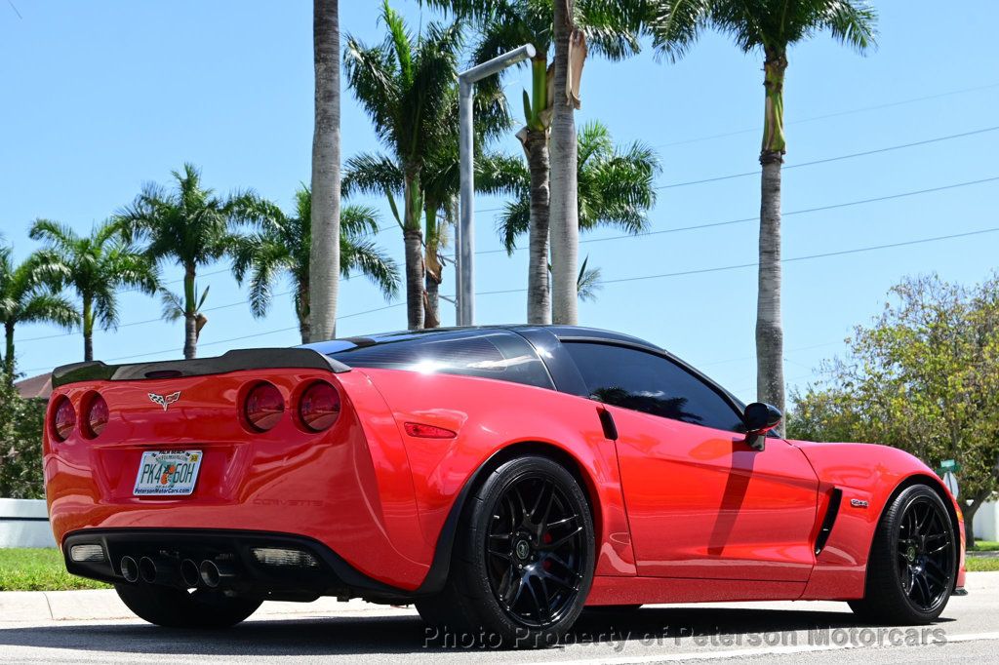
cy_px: 332
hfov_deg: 30.5
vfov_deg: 20.6
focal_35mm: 66
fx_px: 1831
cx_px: 500
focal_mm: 44
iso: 100
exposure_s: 1/200
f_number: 7.1
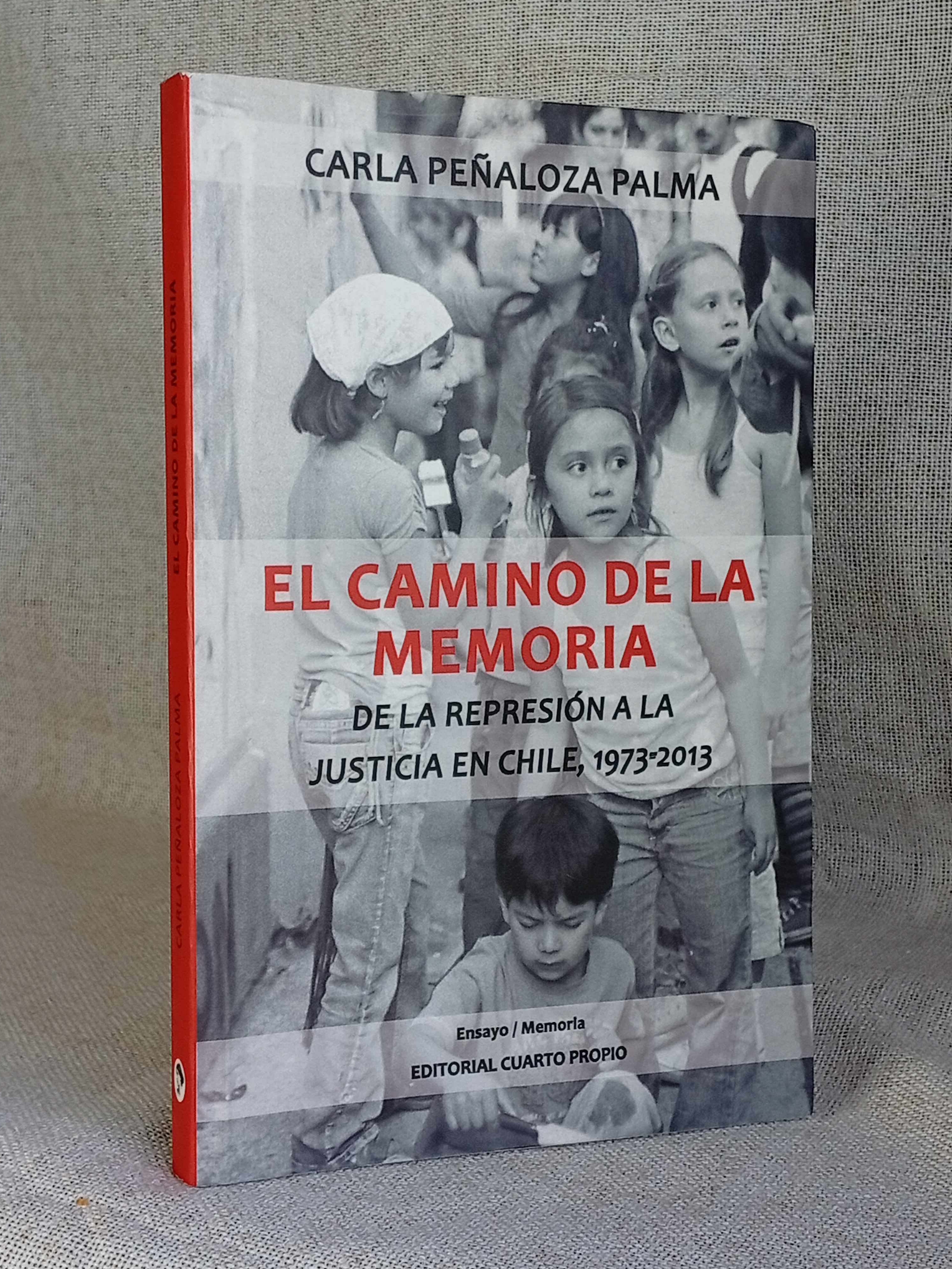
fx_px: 2016
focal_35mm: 55
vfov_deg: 34.9
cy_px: 644
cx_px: 467
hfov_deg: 26.6
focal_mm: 3.98
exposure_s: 1/50
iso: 226
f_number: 1.8
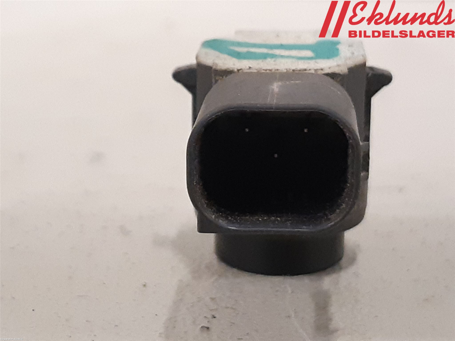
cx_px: 228
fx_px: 342
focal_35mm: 26
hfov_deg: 67.3
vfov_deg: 53.1
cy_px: 170
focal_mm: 3.93
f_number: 1.7
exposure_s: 1/50
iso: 320
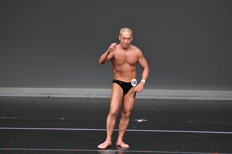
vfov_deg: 3.7
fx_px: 2416
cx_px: 116
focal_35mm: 375
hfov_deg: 5.5
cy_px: 77
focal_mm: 250
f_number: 5.6
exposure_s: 1/400
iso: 4000
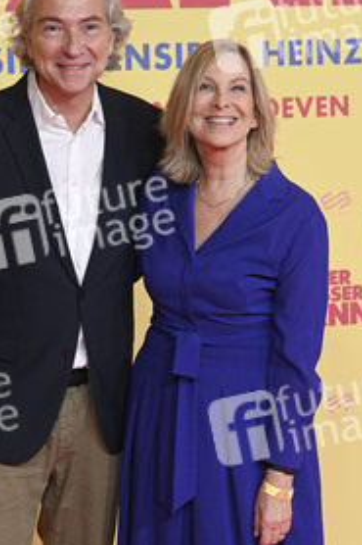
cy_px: 322
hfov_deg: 12.7
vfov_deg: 18.9
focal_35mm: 108
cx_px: 131
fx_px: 1631
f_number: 5.6
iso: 400
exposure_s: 1/160
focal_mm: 75
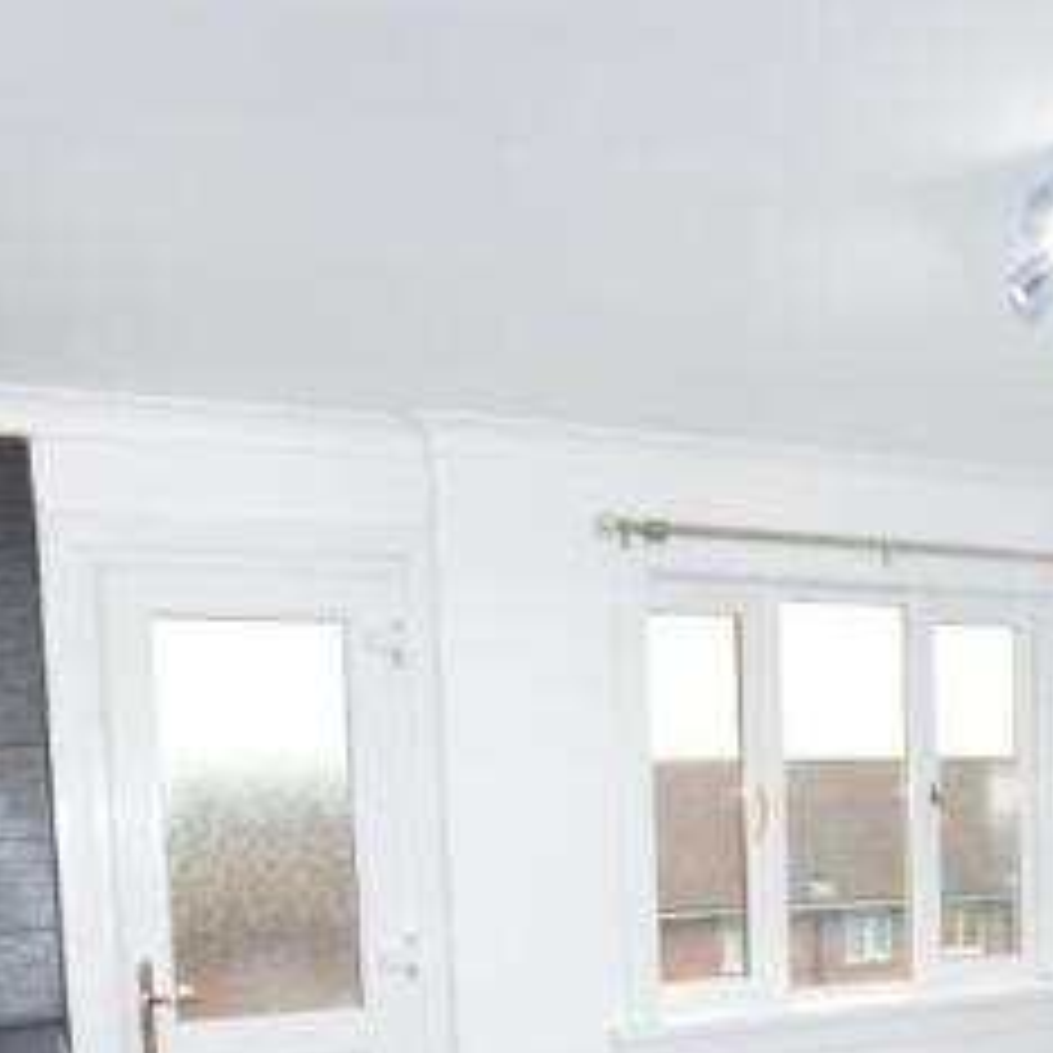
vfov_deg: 39.7
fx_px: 1349
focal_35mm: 39
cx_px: 565
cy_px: 938
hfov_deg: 42.6
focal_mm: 11
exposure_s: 1/60
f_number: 4
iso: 500
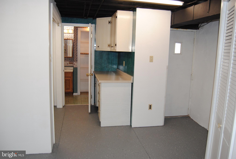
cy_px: 80
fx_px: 177
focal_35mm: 27
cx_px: 118
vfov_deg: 48.1
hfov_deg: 67.3
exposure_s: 1/60
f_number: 4
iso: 400
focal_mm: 18
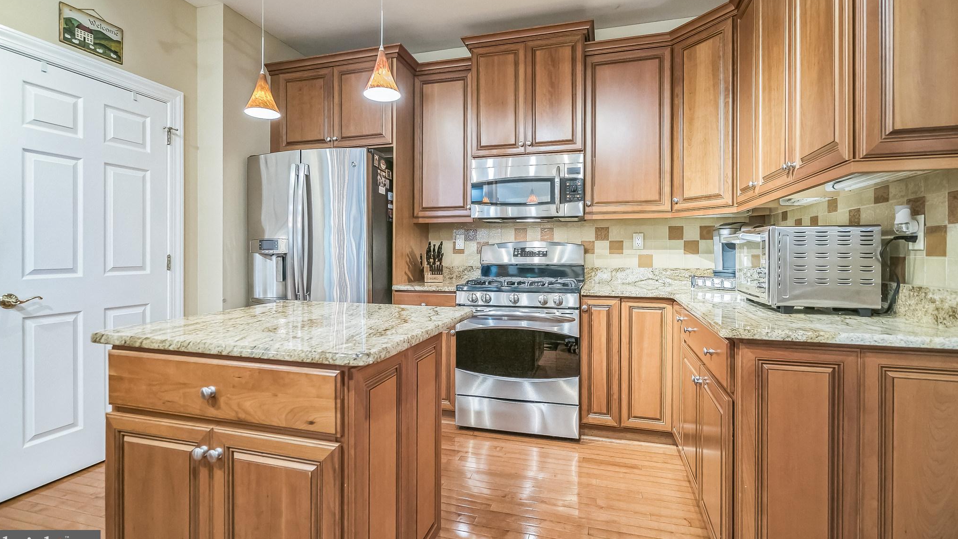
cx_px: 481
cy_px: 241
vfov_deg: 63.8
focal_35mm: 17
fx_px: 432
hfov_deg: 95.9
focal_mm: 16
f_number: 4
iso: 2000
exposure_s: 1/60
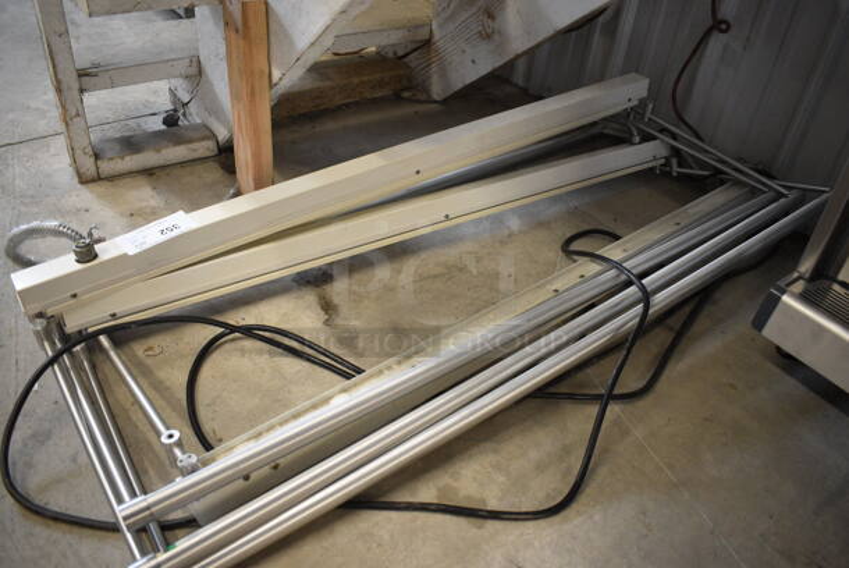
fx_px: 637
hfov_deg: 67.3
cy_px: 284
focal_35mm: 27
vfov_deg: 48.0
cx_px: 424
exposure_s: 1/125
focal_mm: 18
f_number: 3.5
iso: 2000
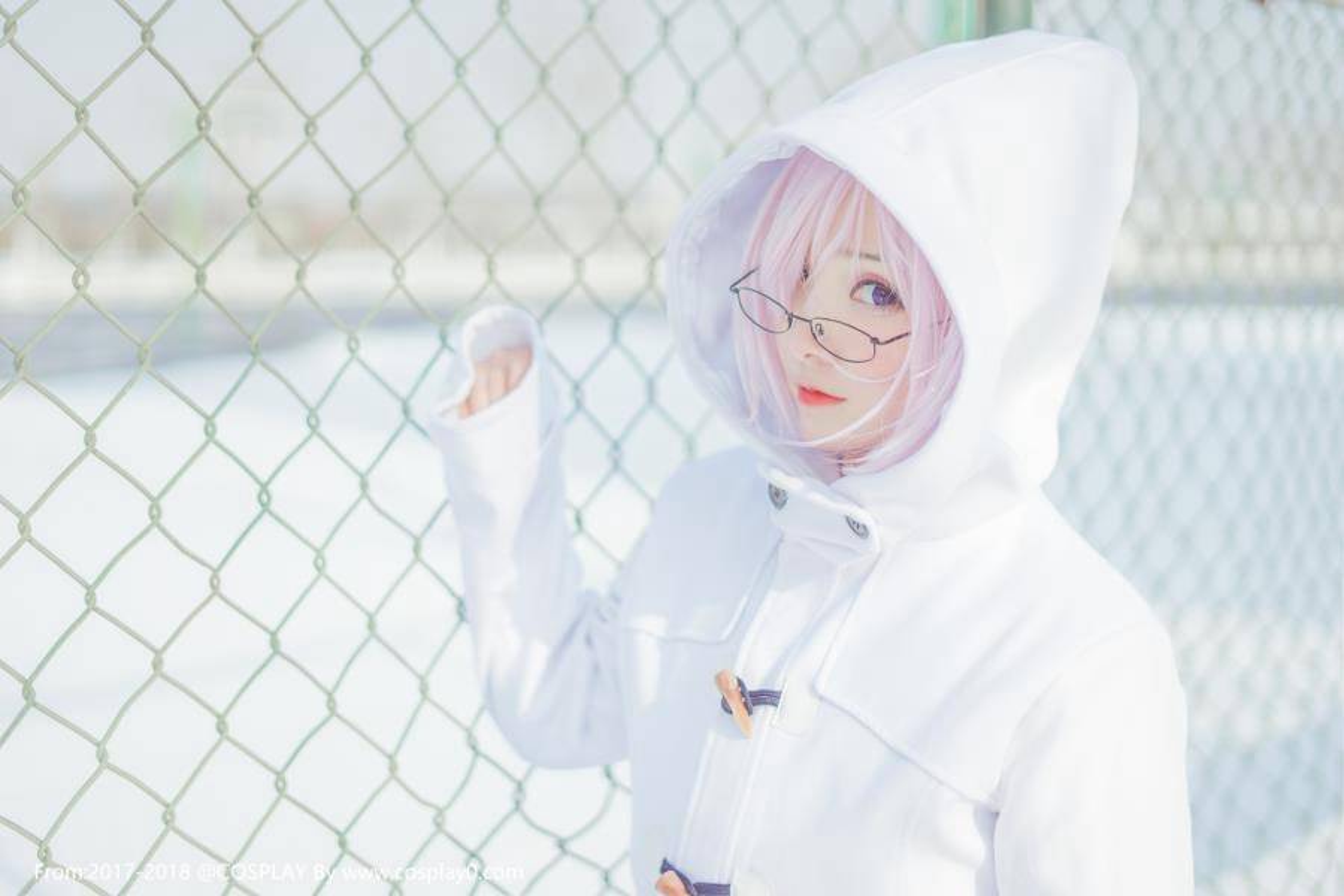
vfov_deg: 27.0
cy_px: 448
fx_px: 1867
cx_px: 672
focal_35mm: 50
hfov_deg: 39.6
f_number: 2
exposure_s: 1/2500
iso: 100
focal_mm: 50
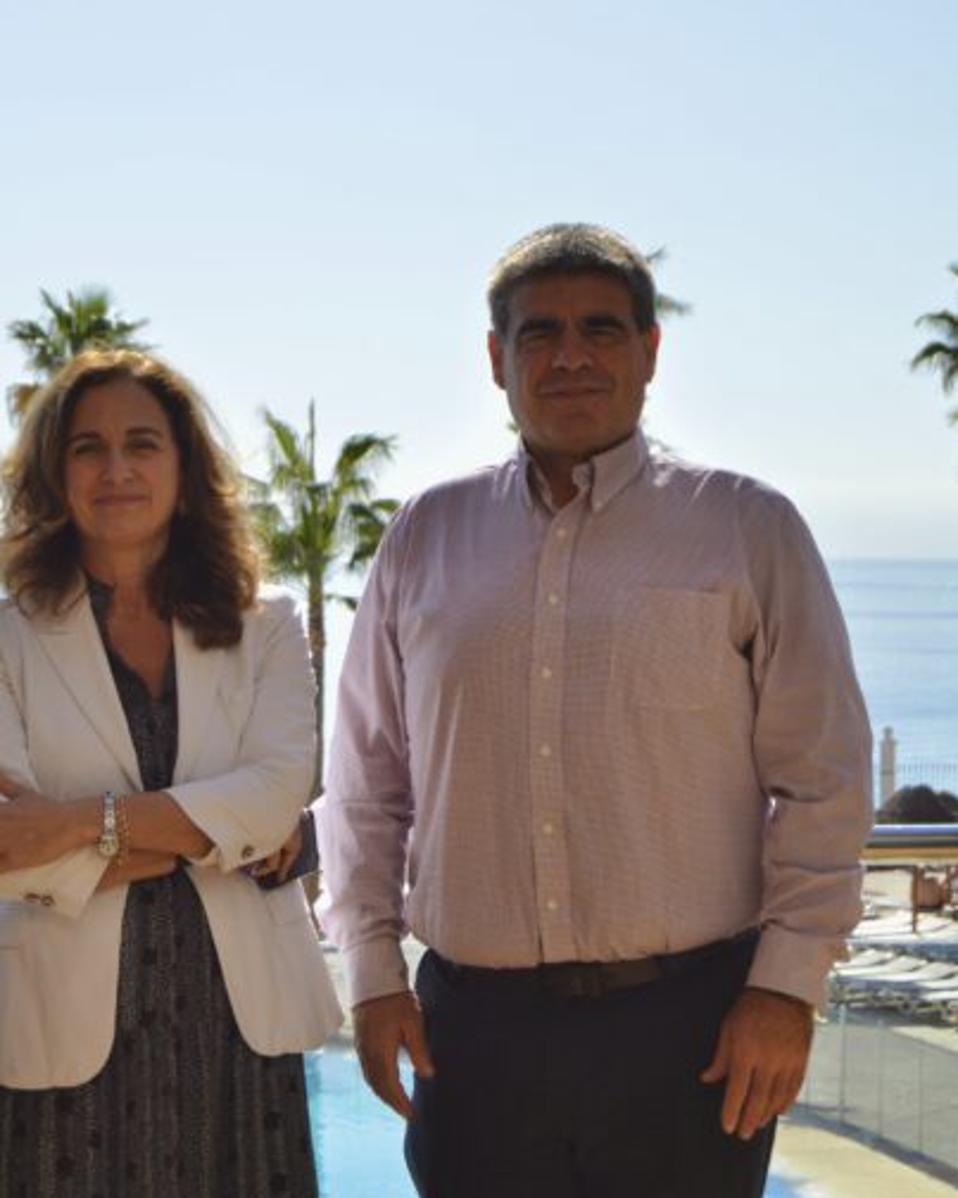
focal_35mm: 90
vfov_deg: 21.3
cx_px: 152
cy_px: 600
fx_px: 3191
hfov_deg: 16.9
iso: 100
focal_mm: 42
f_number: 10
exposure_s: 1/400
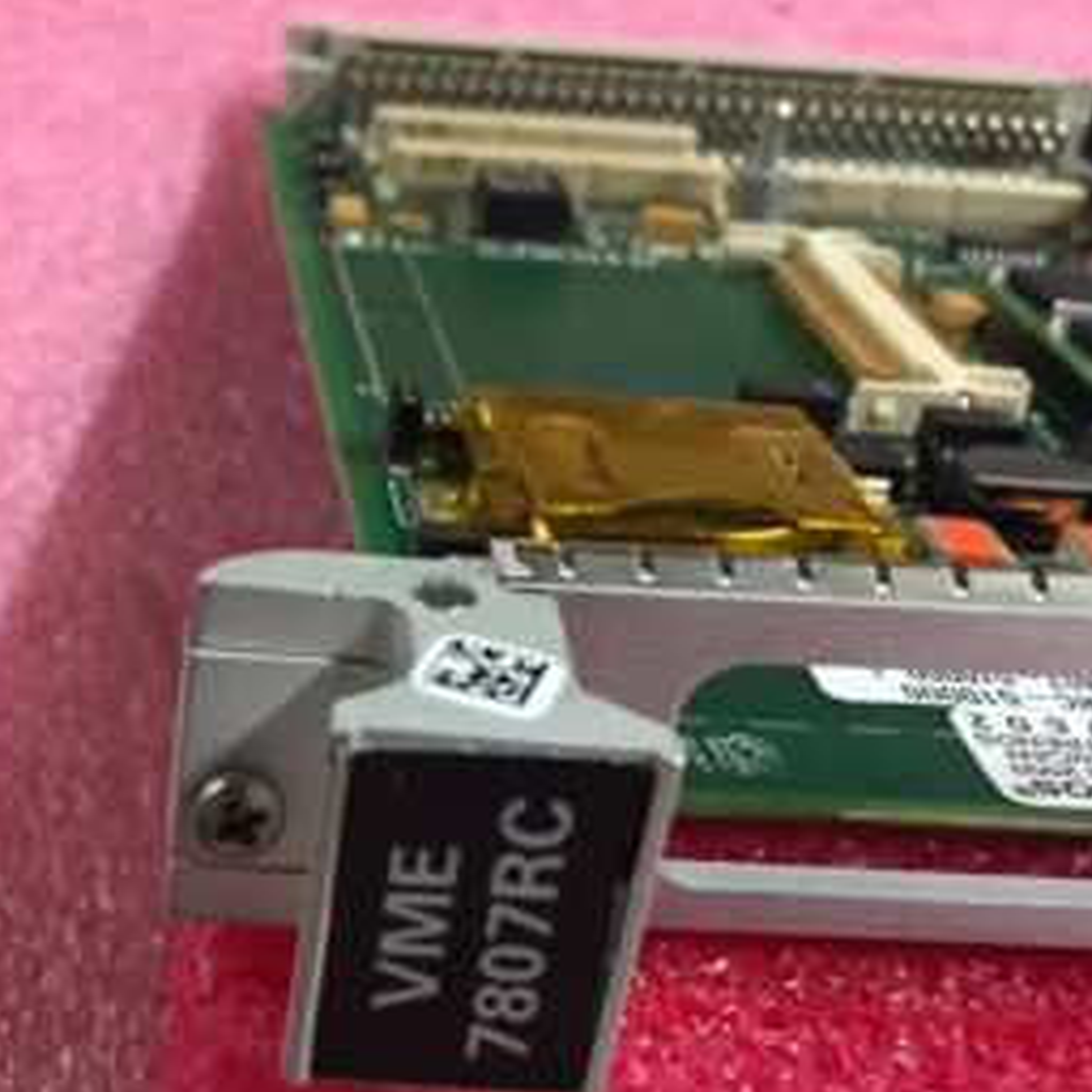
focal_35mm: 60
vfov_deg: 28.1
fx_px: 2141
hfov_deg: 27.7
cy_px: 845
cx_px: 132
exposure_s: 1/30
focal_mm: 4.15
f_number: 2.2
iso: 160
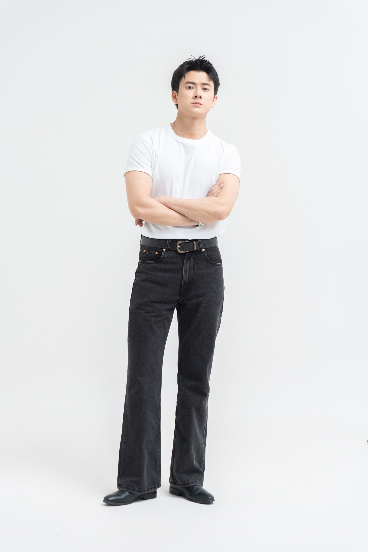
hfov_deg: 18.2
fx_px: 1150
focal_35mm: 75
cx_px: 184
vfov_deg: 27.0
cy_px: 276
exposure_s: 1/160
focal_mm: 75
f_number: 4.5
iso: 200
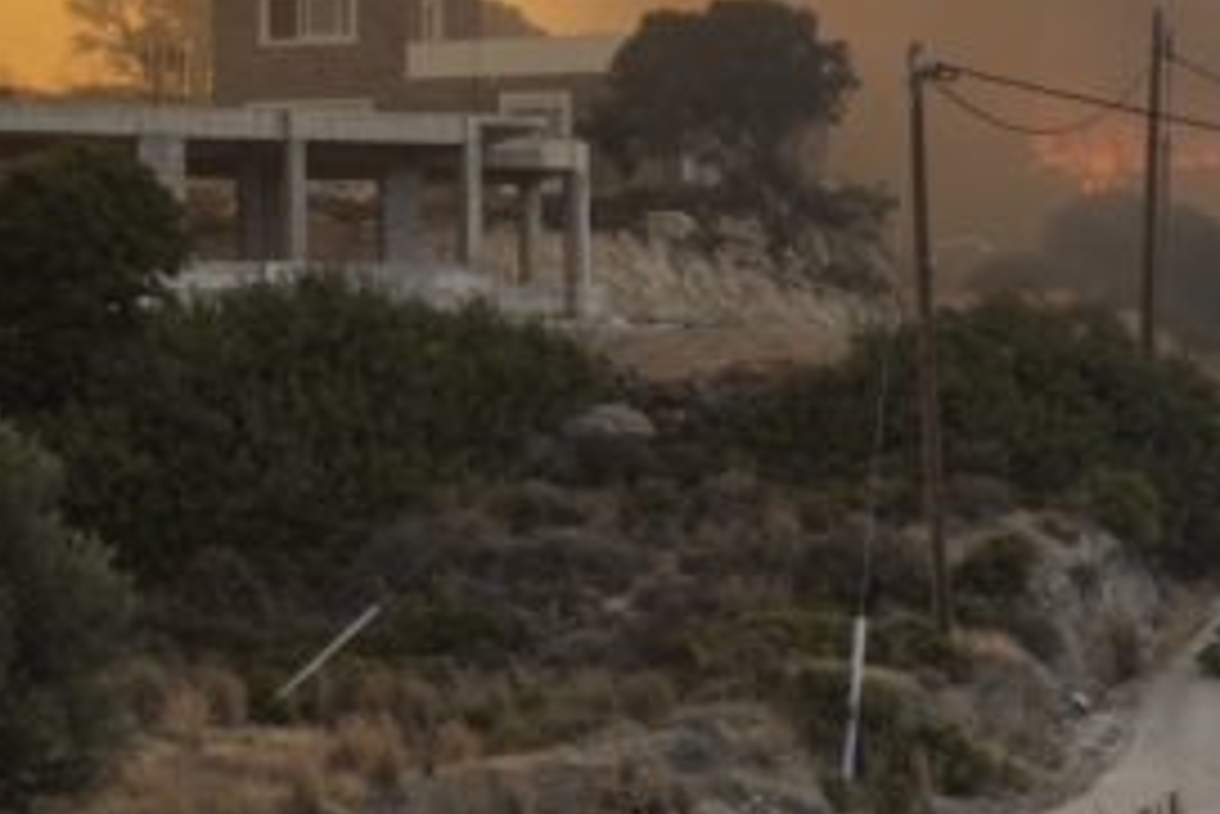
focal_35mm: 129
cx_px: 1152
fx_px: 4374
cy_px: 576
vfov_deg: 10.6
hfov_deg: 15.6
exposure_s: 1/1600
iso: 50
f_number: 1.8
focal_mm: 35
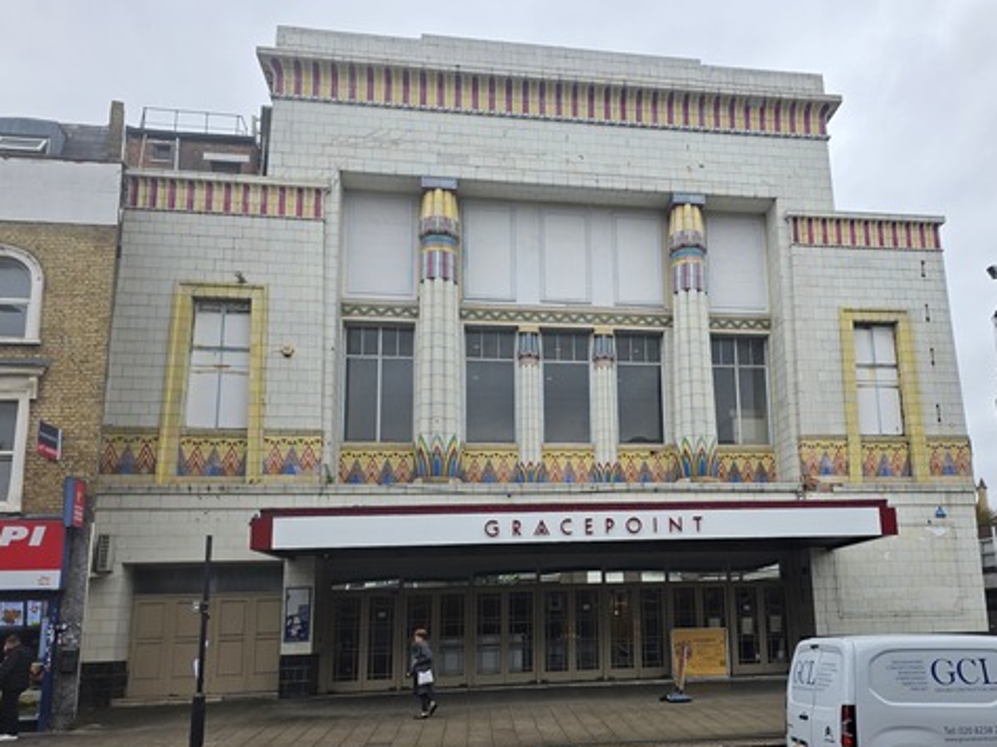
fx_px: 893
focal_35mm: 31
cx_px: 634
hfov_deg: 57.5
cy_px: 470
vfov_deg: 45.0
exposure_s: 1/1723
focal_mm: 6.3
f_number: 1.7
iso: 80
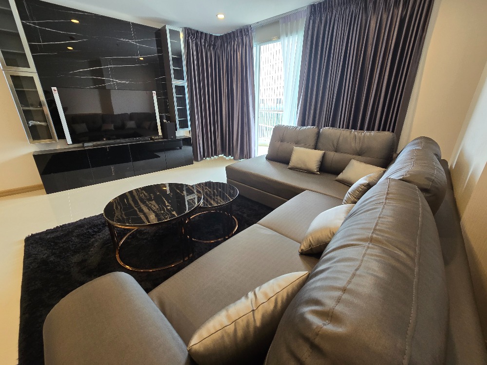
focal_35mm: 13
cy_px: 182
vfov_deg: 89.9
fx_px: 183
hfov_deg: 106.2
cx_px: 244
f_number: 2.2
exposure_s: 1/50
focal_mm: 2.2
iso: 160
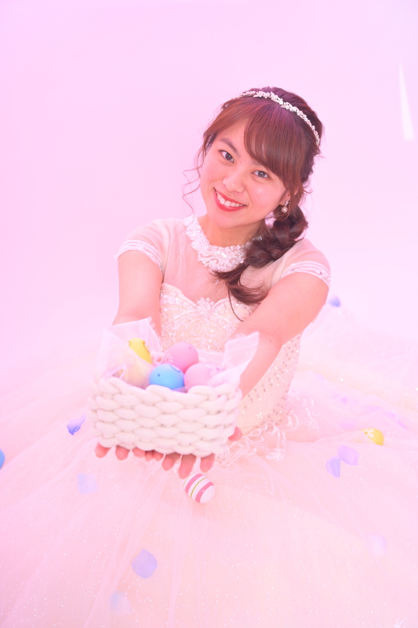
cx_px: 209
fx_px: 906
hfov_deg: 26.0
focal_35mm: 52
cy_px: 314
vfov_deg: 38.2
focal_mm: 52
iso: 160
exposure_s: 1/160
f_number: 4
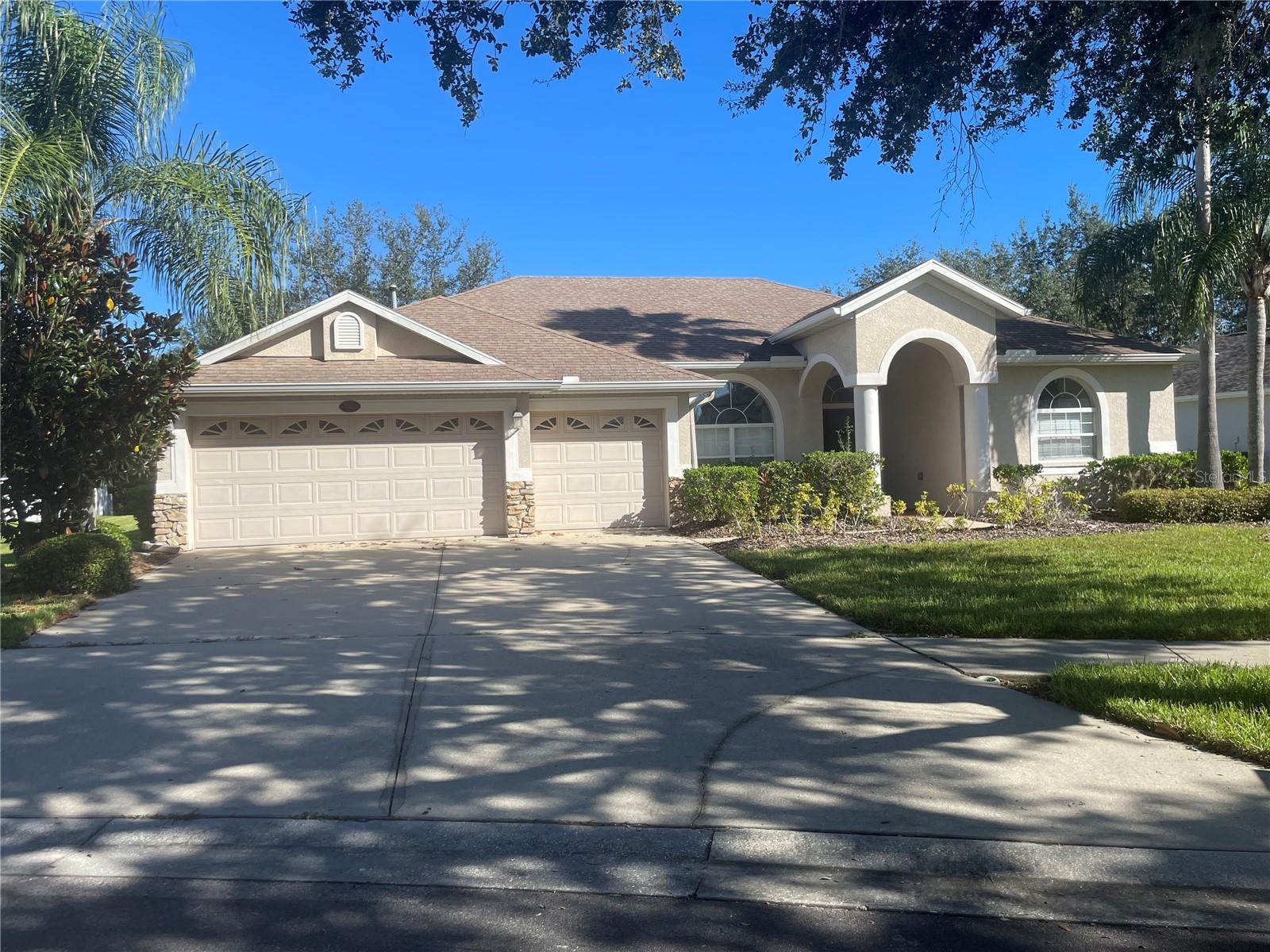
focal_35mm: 26
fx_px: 954
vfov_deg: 53.1
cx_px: 635
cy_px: 476
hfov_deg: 67.3
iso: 32
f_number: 1.6
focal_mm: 4.2
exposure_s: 1/2564
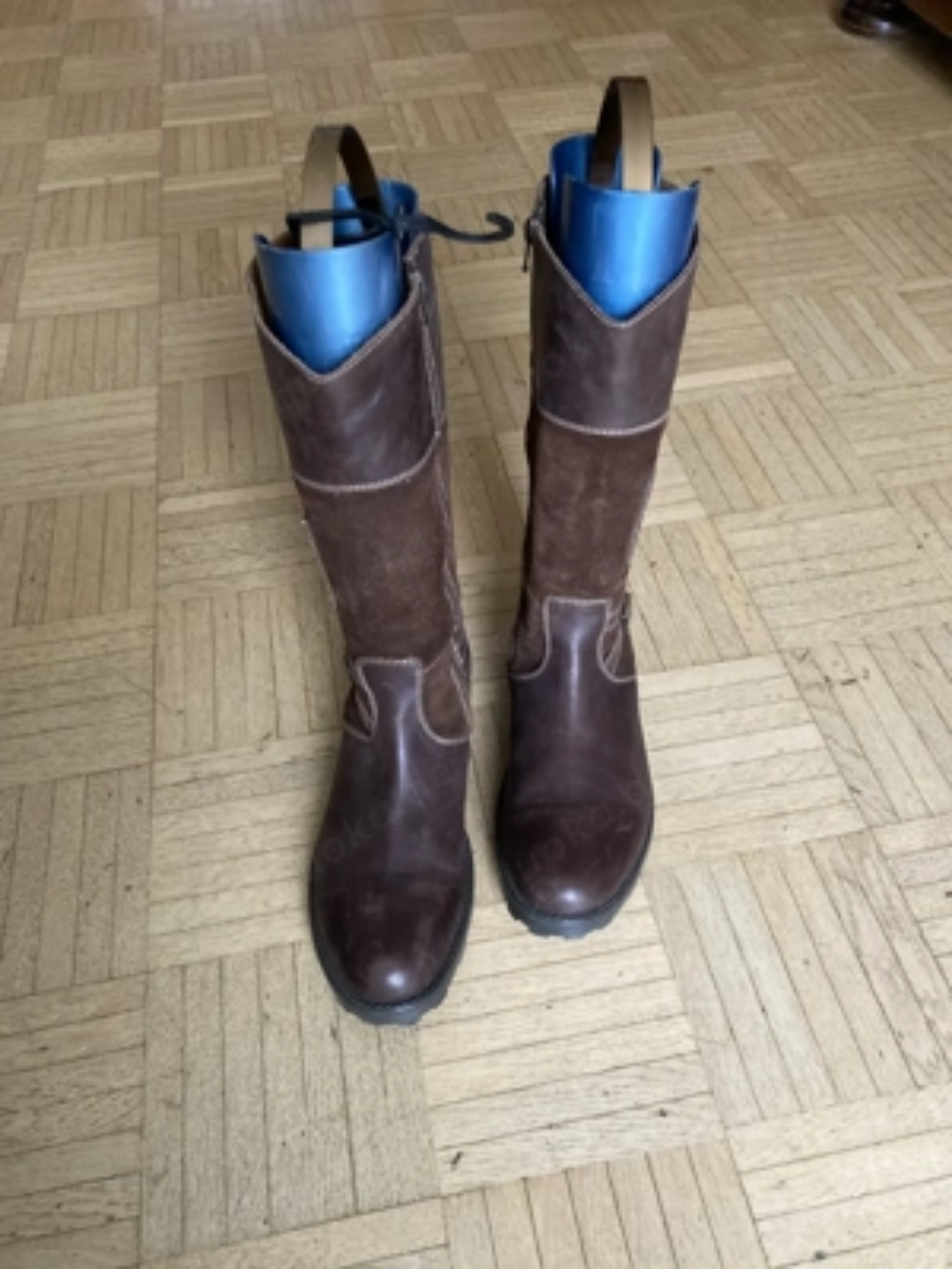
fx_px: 1027
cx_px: 476
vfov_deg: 63.4
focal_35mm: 28
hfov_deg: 49.7
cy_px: 634
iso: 320
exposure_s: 1/60
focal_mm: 3.99
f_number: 1.8
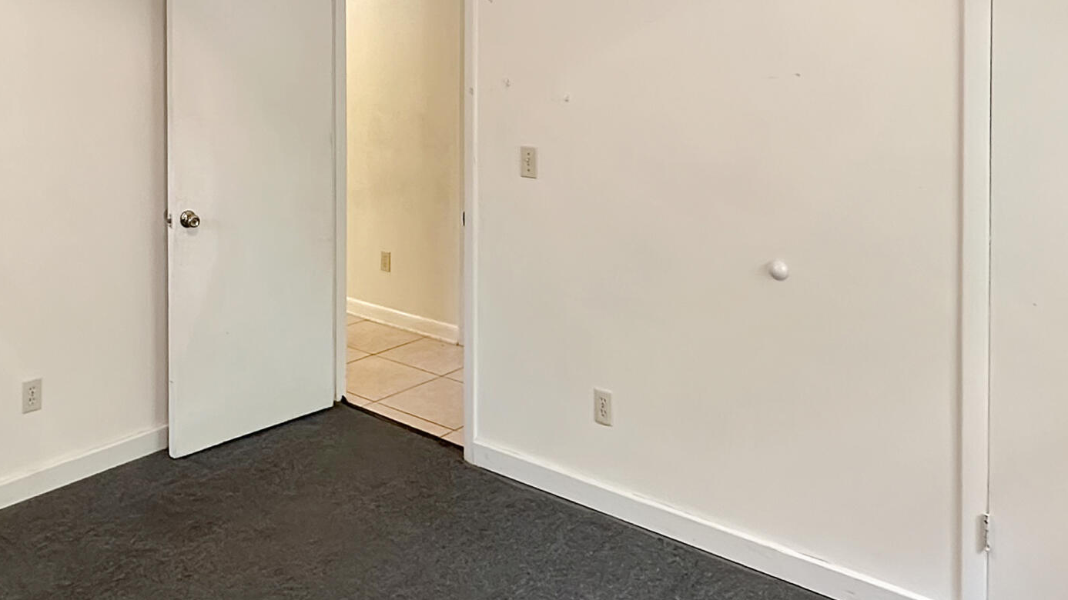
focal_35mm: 33
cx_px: 413
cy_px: 163
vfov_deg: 35.0
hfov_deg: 58.9
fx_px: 934
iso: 250
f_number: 2.2
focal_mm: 2.22
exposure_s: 1/60
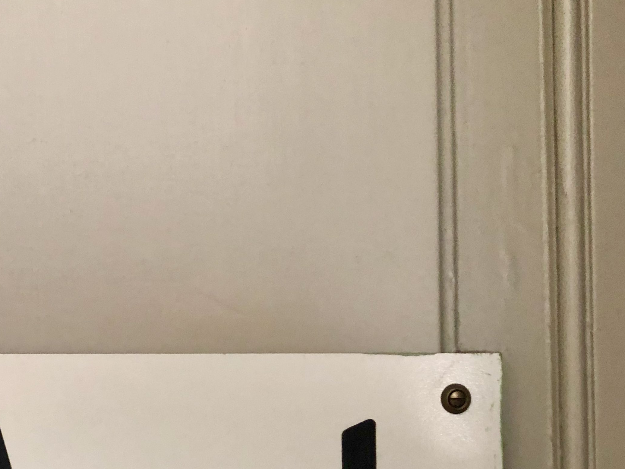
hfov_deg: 34.5
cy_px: 369
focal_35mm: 54
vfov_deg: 26.6
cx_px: 131
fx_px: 975
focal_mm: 4
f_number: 1.8
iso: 100
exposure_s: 1/11
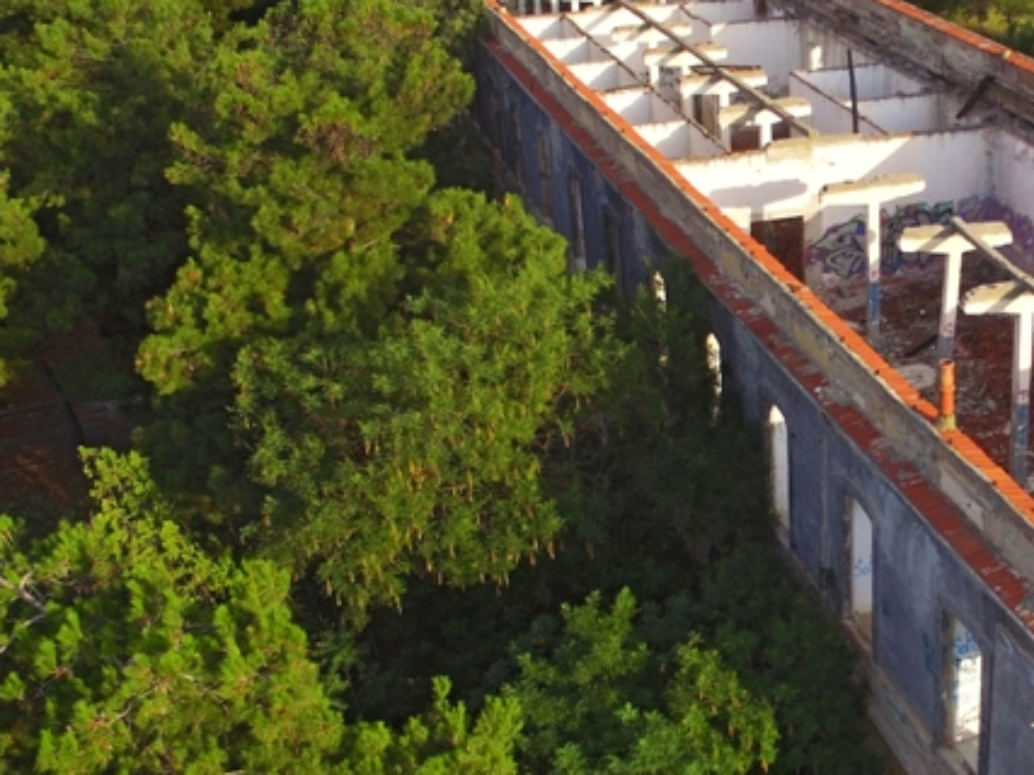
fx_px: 1433
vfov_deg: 30.3
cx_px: 821
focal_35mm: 48
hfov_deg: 38.3
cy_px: 383
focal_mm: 3.61
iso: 100
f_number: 2.8
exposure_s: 1/460
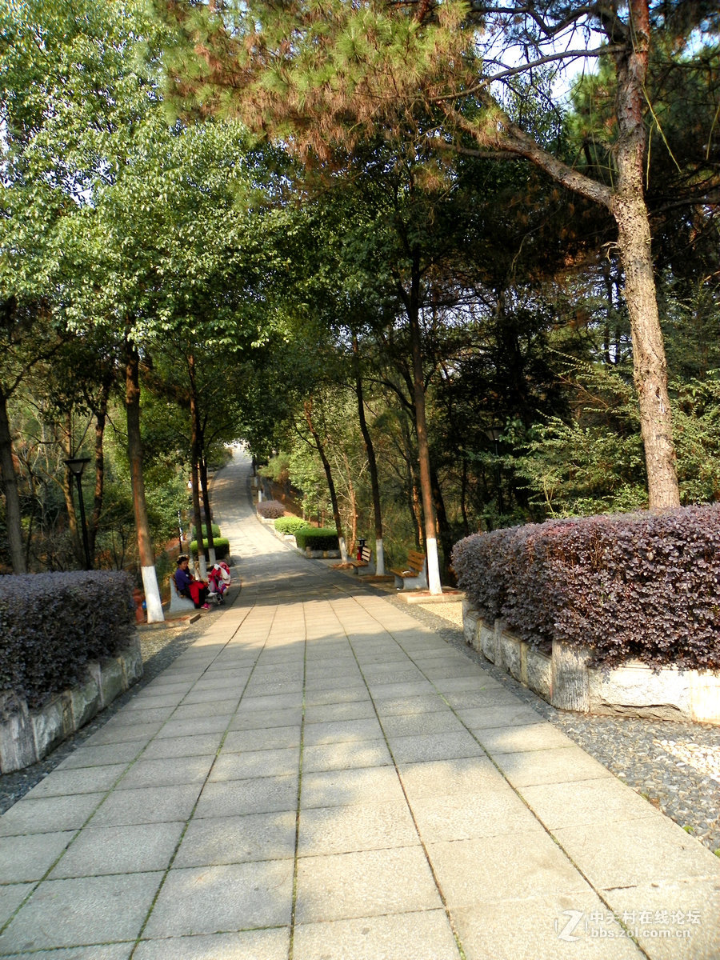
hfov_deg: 53.1
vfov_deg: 67.3
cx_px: 360
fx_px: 721
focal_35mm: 26
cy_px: 480
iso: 64
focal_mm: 4.6
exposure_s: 1/200
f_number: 4
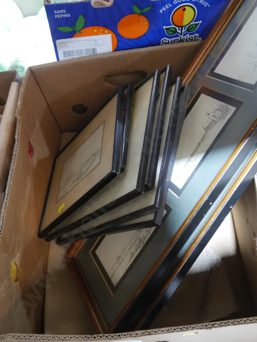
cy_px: 171
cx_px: 128
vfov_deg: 49.0
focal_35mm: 38
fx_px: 376
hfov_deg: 37.8
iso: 3200
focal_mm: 19
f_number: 4.1
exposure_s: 1/40
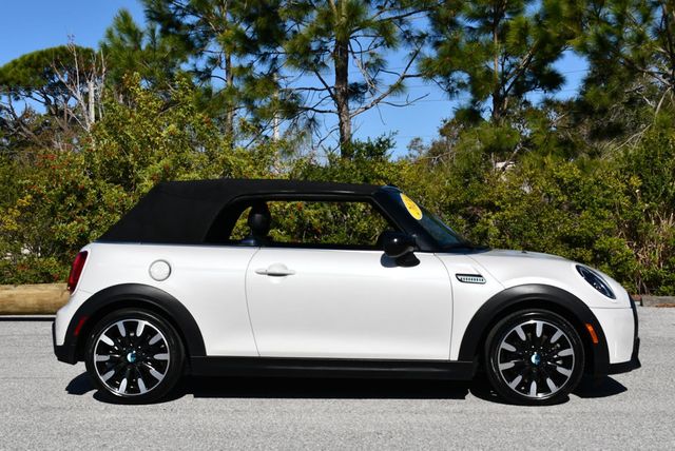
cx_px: 338
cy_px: 226
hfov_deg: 33.4
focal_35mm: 60
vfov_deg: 22.7
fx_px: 1126
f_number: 10
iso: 100
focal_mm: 30
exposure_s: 1/400
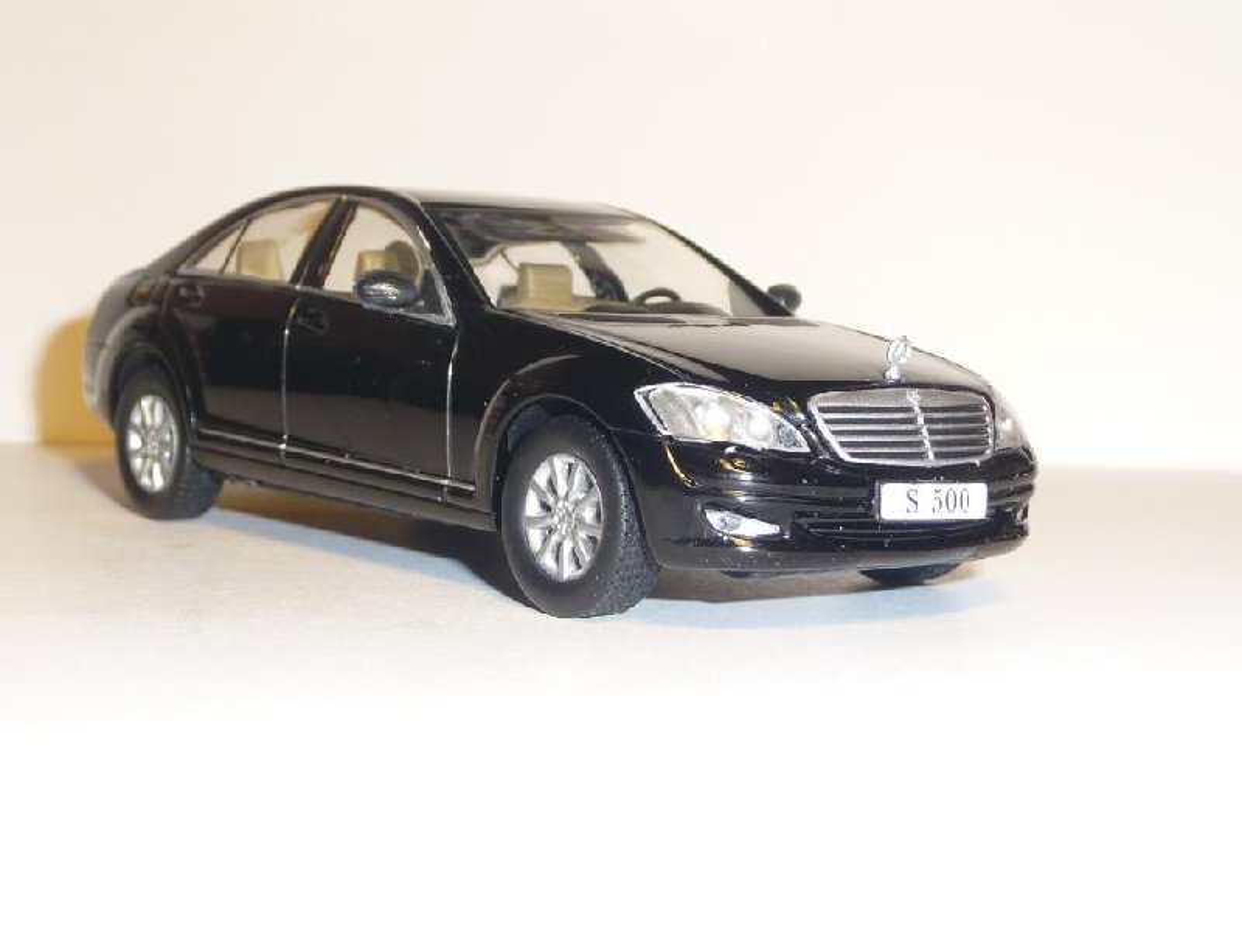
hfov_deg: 31.7
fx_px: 2189
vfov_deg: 24.0
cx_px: 621
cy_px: 466
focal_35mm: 61
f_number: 4.1
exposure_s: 1/30
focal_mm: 7.6
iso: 100
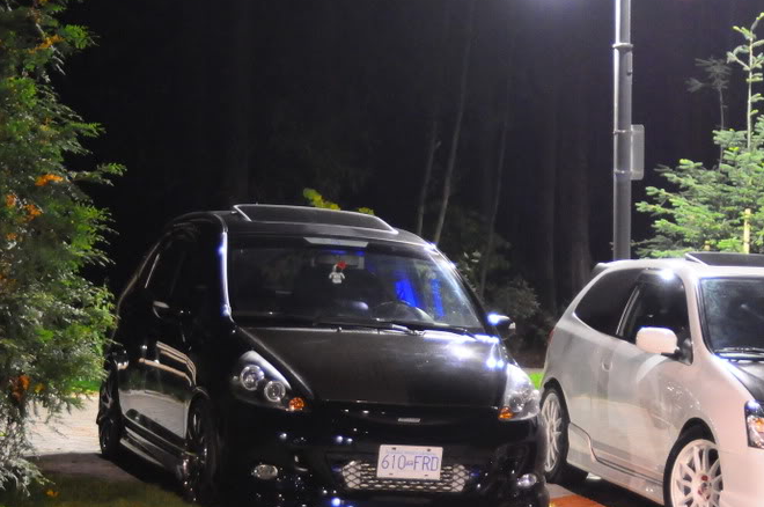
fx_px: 2220
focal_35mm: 105
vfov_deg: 13.0
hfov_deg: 19.4
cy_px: 311
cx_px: 590
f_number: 4.5
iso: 3200
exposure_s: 1/5
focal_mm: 45
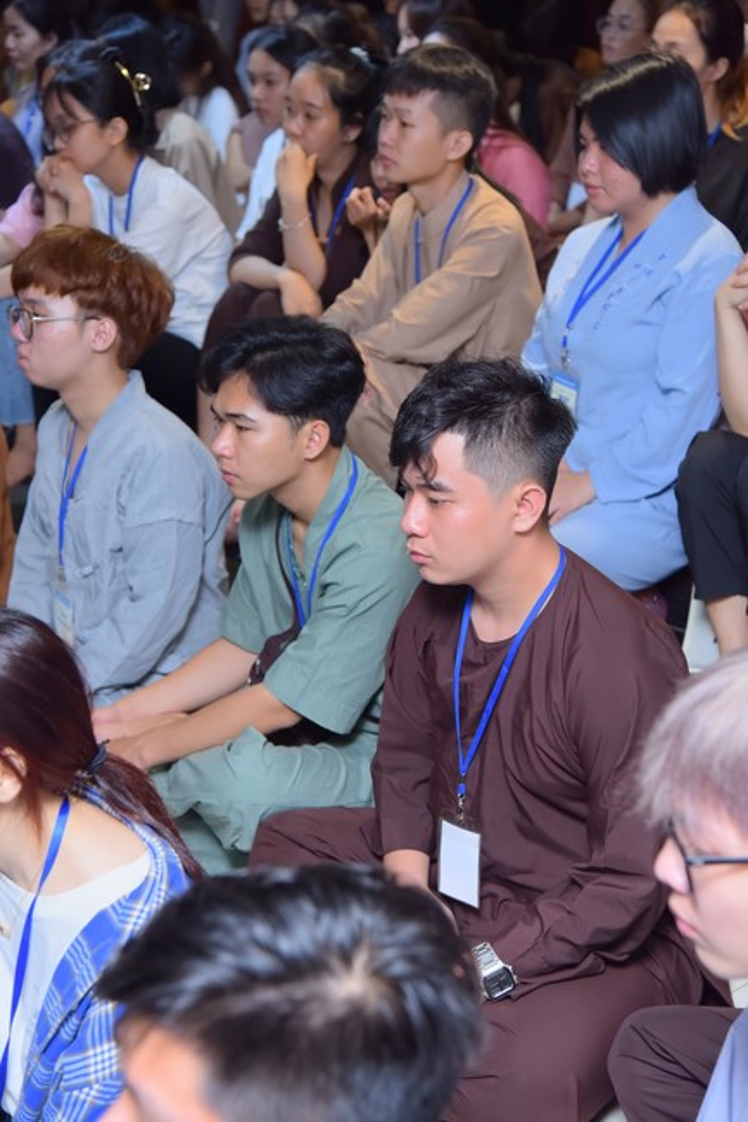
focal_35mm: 65
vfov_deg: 31.0
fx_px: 2027
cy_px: 561
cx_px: 374
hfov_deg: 20.9
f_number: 5
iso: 800
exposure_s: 1/160
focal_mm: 65
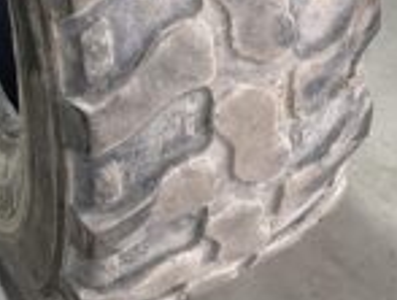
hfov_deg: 25.6
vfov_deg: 18.3
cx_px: 211
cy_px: -77
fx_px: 874
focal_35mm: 76
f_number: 1.8
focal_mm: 4.25
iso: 100
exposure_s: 1/50
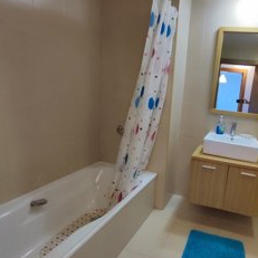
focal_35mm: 22
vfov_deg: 69.6
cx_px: 188
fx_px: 186
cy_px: 135
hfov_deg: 66.0
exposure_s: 1/33
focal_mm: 1.65
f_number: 2.2
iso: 161
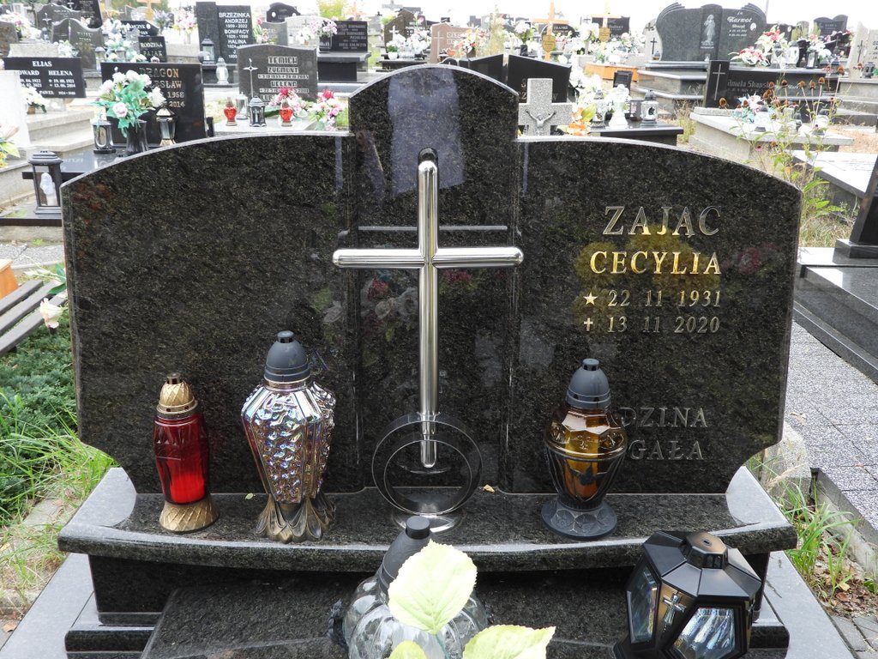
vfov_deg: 46.8
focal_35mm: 30
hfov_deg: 60.0
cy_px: 330
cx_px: 439
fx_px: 761
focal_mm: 5.4
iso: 100
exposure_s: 1/125
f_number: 3.2
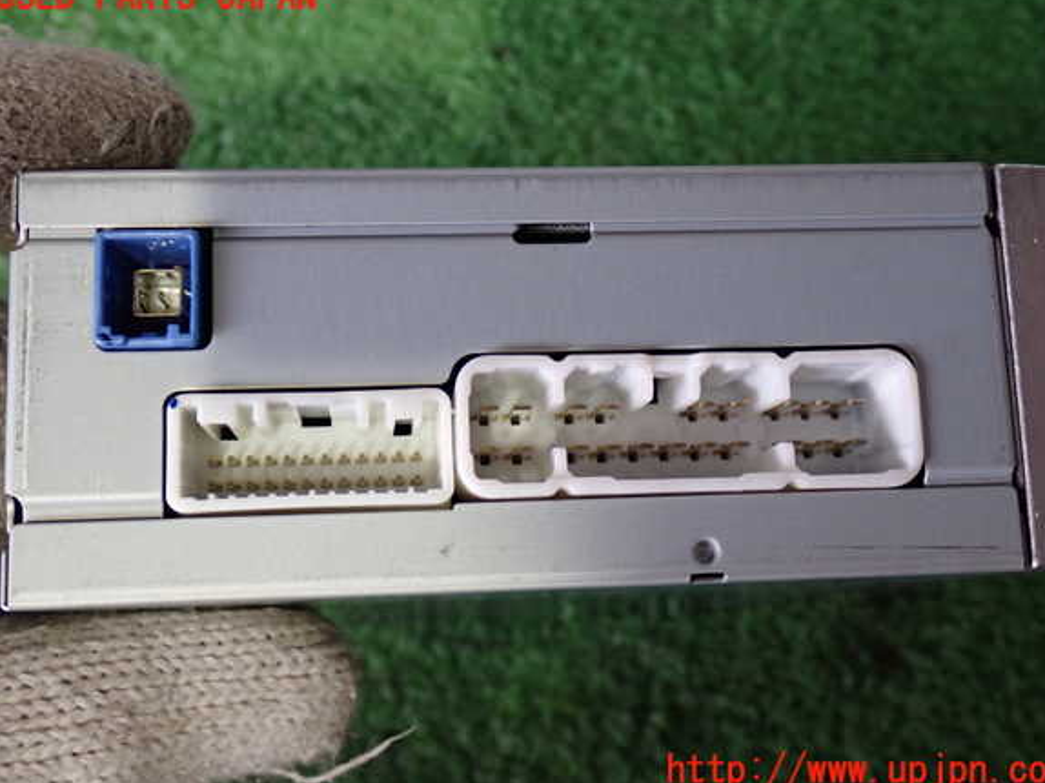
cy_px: 384
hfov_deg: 41.3
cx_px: 532
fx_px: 1388
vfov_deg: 31.5
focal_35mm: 46
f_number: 2.9
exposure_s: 1/40
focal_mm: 7.84
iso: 500
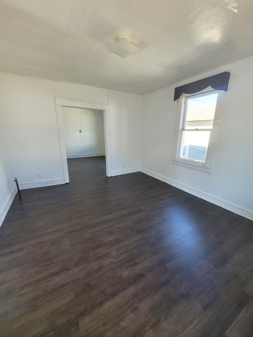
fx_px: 127
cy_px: 168
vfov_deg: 106.2
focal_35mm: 13
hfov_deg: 89.9
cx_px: 126
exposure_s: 1/60
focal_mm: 2.2
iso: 80
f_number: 2.2
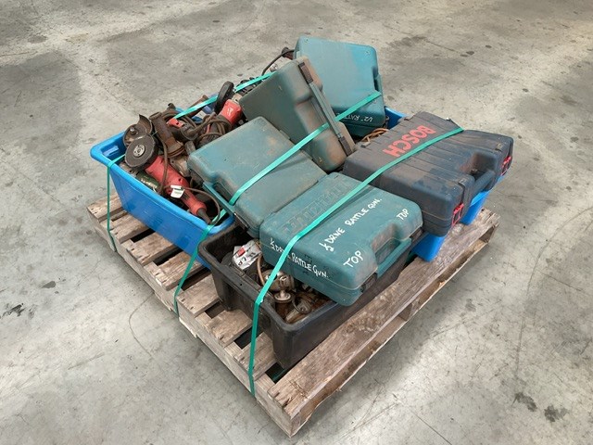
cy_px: 222
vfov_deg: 48.2
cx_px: 296
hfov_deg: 61.7
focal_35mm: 29
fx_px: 497
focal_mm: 3
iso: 50
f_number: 1.8
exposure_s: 1/60
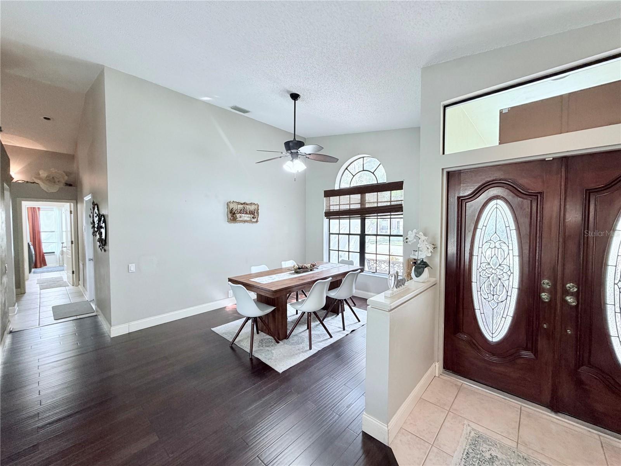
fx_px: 251
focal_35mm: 14
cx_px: 310
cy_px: 233
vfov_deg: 85.7
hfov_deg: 102.1
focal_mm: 2.22
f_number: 2.2
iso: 200
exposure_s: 1/60
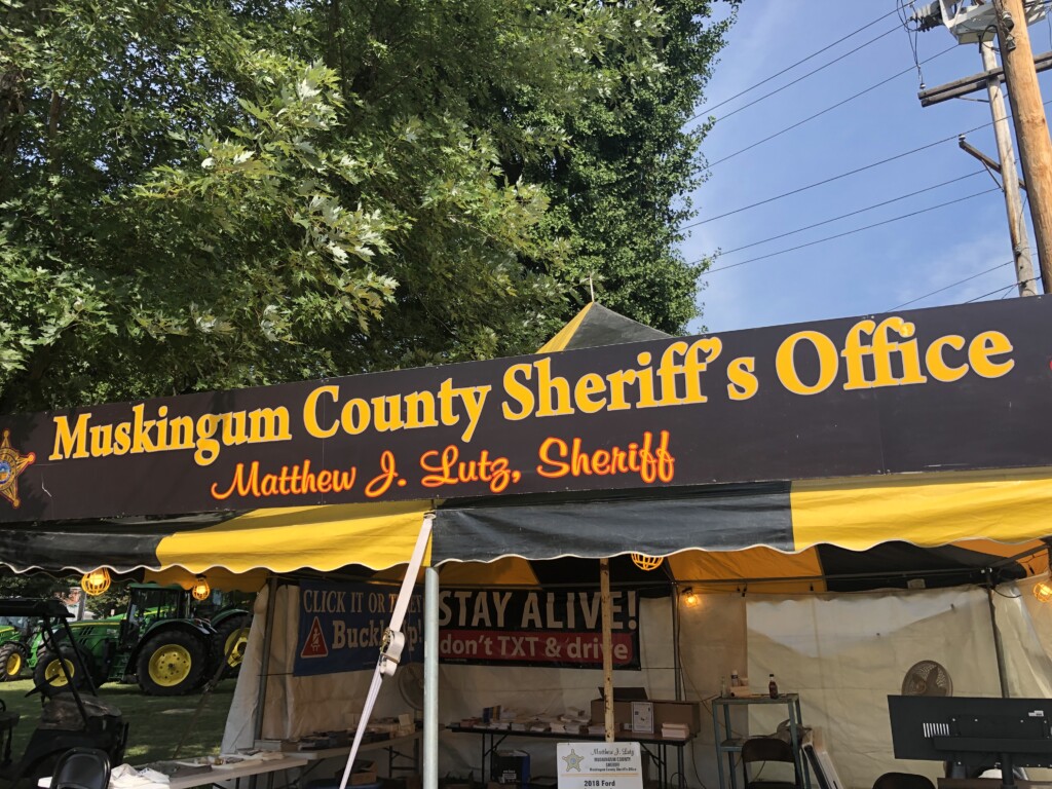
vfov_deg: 49.7
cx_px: 526
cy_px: 394
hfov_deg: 63.4
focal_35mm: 28
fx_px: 851
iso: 20
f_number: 1.8
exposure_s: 1/1116
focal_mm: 3.99
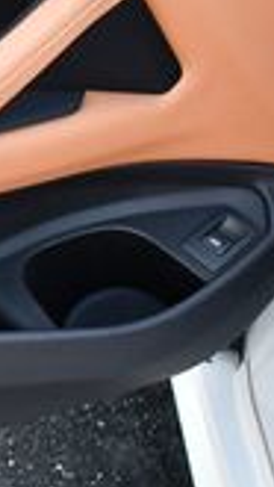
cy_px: 156
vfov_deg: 14.7
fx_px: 1883
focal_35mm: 146
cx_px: -527
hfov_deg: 7.4
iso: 560
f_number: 3.5
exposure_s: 1/250
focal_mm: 18
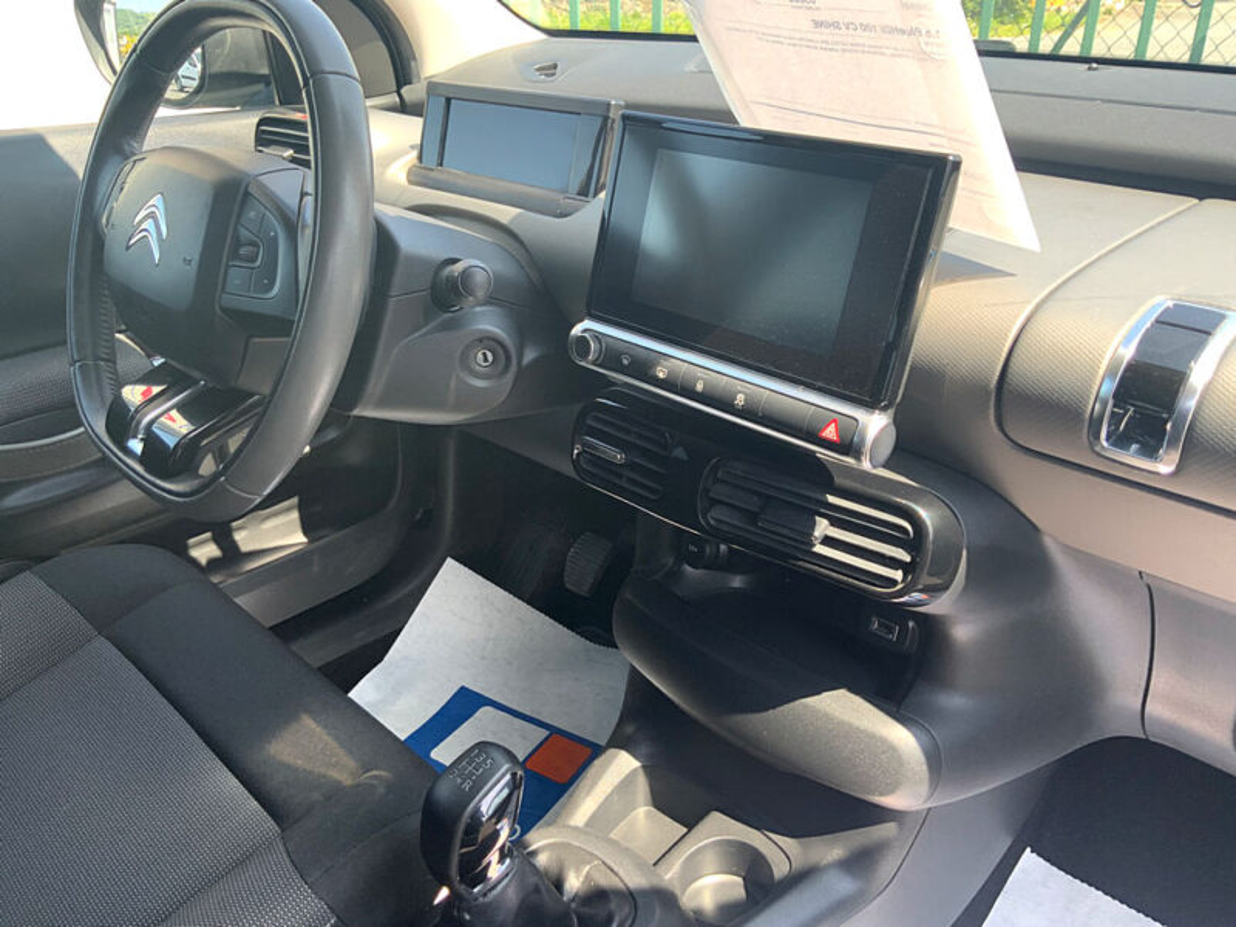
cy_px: 464
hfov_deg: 61.7
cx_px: 618
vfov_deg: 48.2
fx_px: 1035
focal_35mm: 29
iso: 25
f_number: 1.8
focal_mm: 3
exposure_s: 1/122
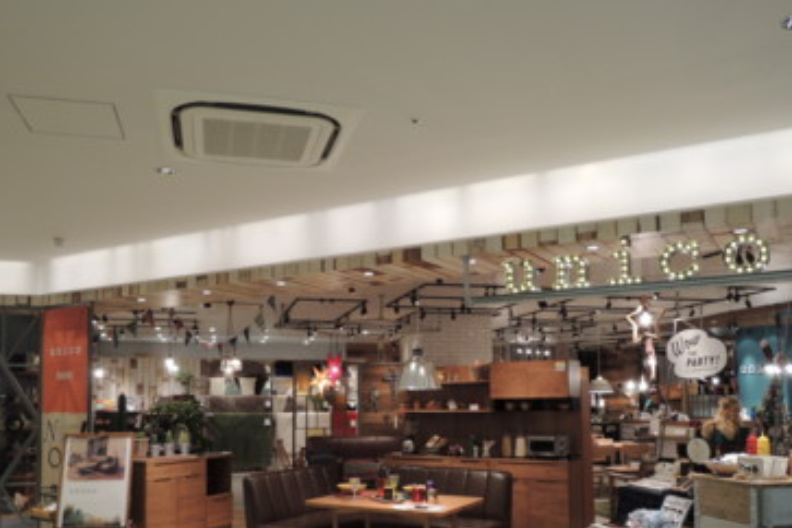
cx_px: 395
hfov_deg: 60.3
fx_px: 682
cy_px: 362
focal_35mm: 31
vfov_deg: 41.6
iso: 140
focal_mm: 4.3
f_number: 2.8
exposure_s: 1/30
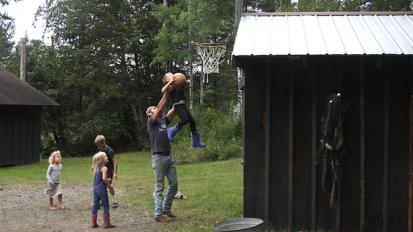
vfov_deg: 15.7
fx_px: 843
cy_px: 119
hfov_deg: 27.5
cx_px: 207
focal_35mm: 77
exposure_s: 1/400
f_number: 3.5
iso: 100
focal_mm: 12.5
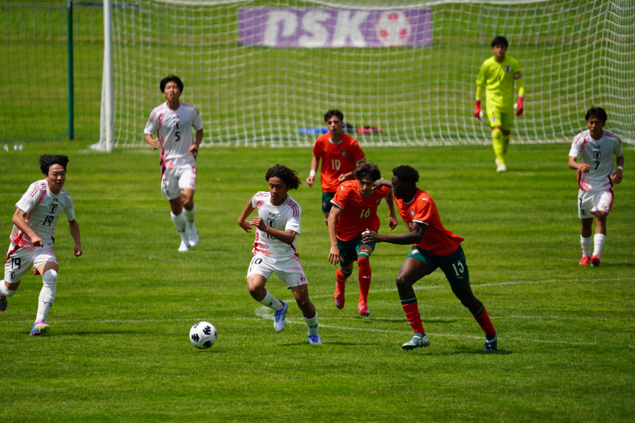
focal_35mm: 600
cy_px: 212
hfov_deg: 3.4
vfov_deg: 2.3
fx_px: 10583
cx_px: 318
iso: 200
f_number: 6.3
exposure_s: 1/1000
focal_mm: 600
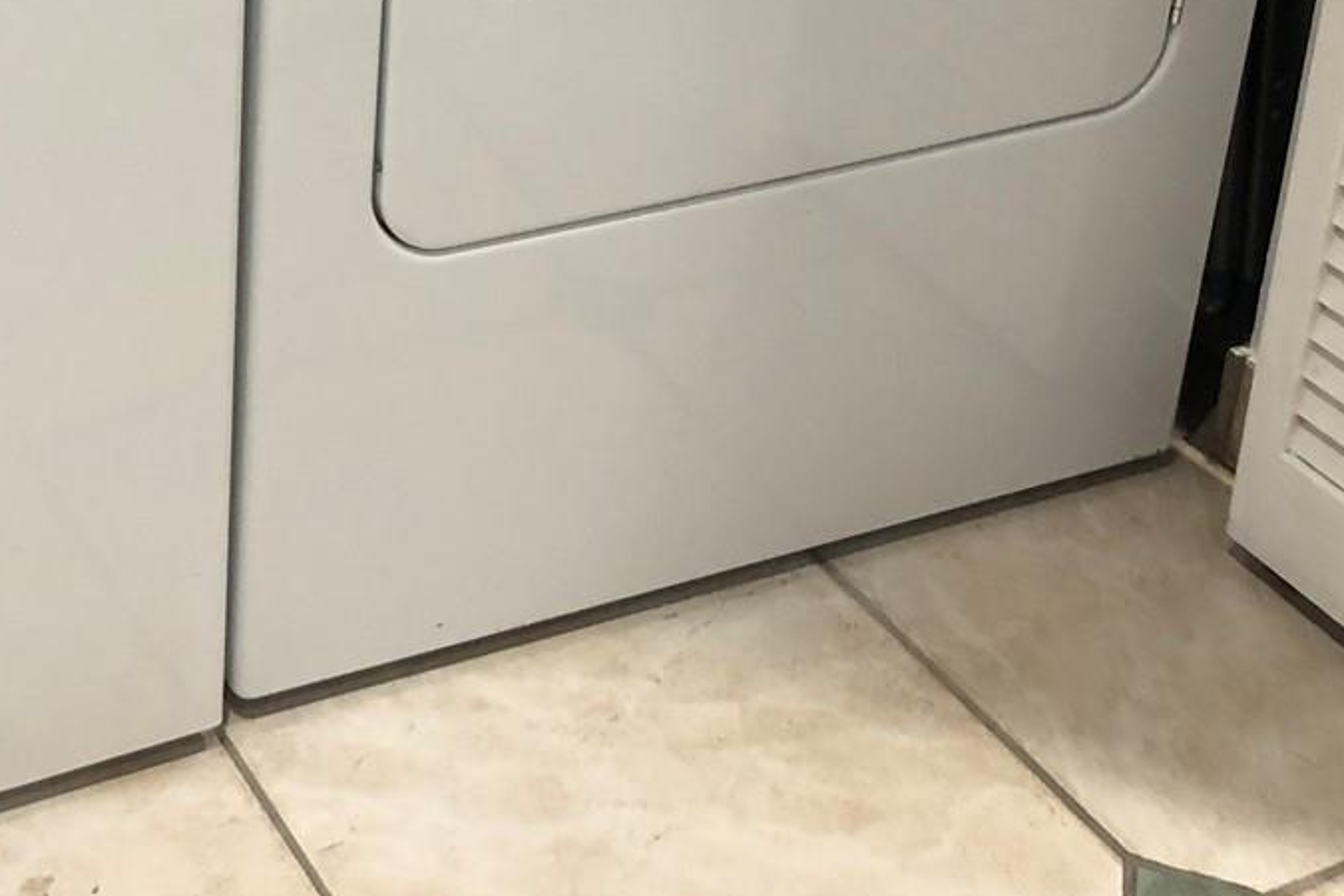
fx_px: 2576
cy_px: -285
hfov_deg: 28.0
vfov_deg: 18.3
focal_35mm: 69
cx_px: 106
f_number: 1.8
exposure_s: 1/30
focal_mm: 3.99
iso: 40
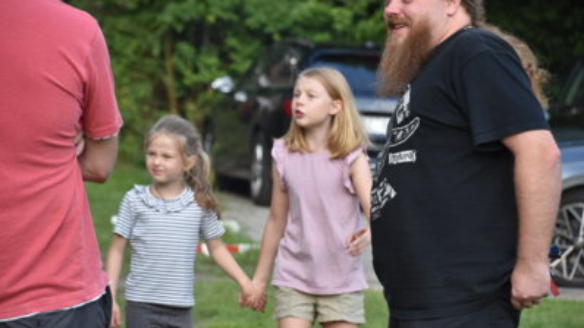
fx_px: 3059
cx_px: 292
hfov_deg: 10.9
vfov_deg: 6.2
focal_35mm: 198
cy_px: 169
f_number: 6
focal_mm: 125
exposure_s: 1/640
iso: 800
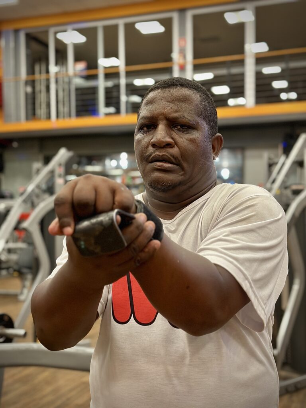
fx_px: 566
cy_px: 204
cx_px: 153
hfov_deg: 30.3
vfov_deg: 39.7
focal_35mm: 48
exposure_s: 1/40
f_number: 1.78
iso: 400
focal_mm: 6.86
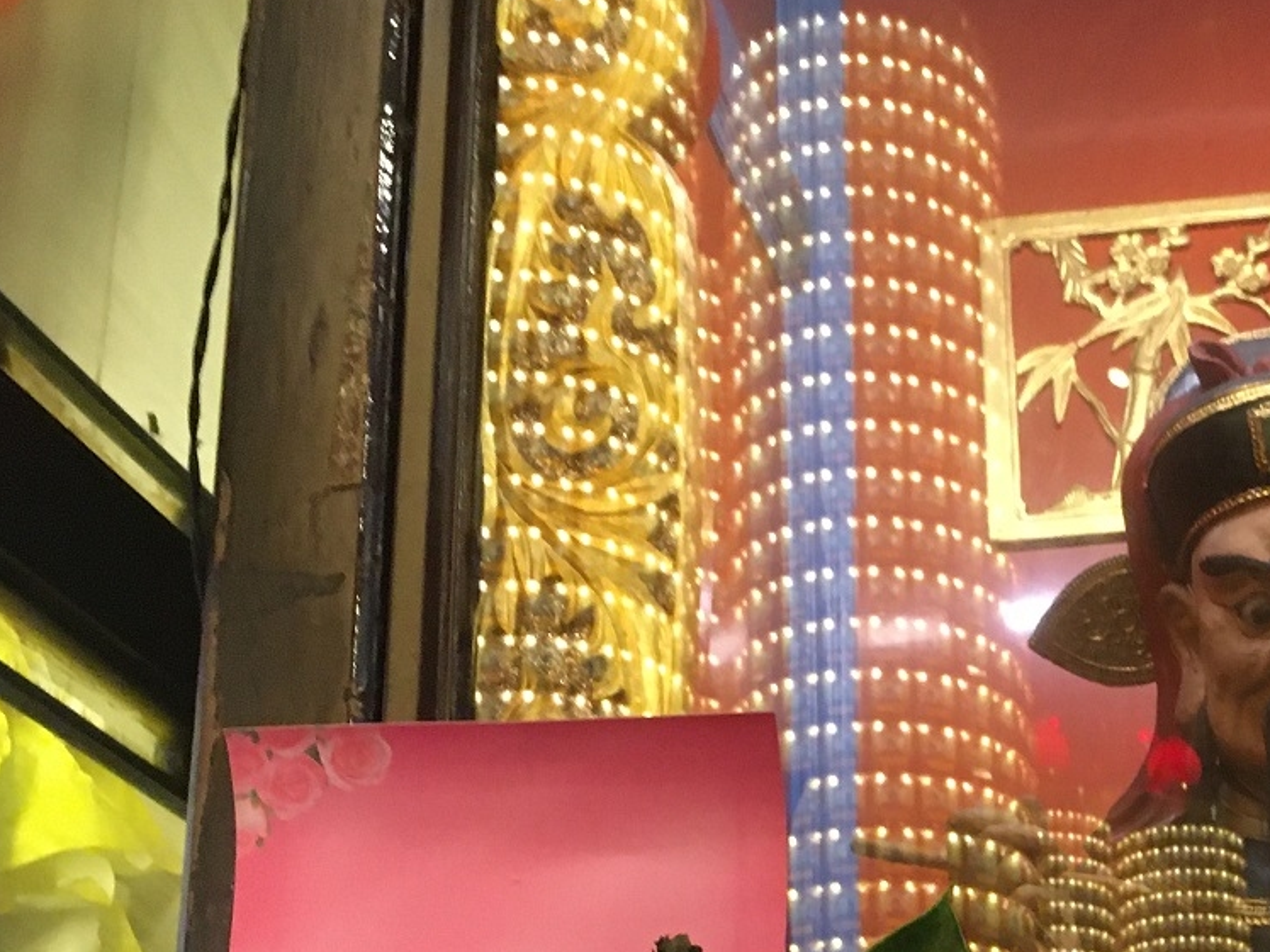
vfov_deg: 22.9
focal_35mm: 62
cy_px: 888
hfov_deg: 29.2
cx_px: 1267
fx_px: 2275
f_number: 2.2
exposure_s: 1/30
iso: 200
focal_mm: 4.15
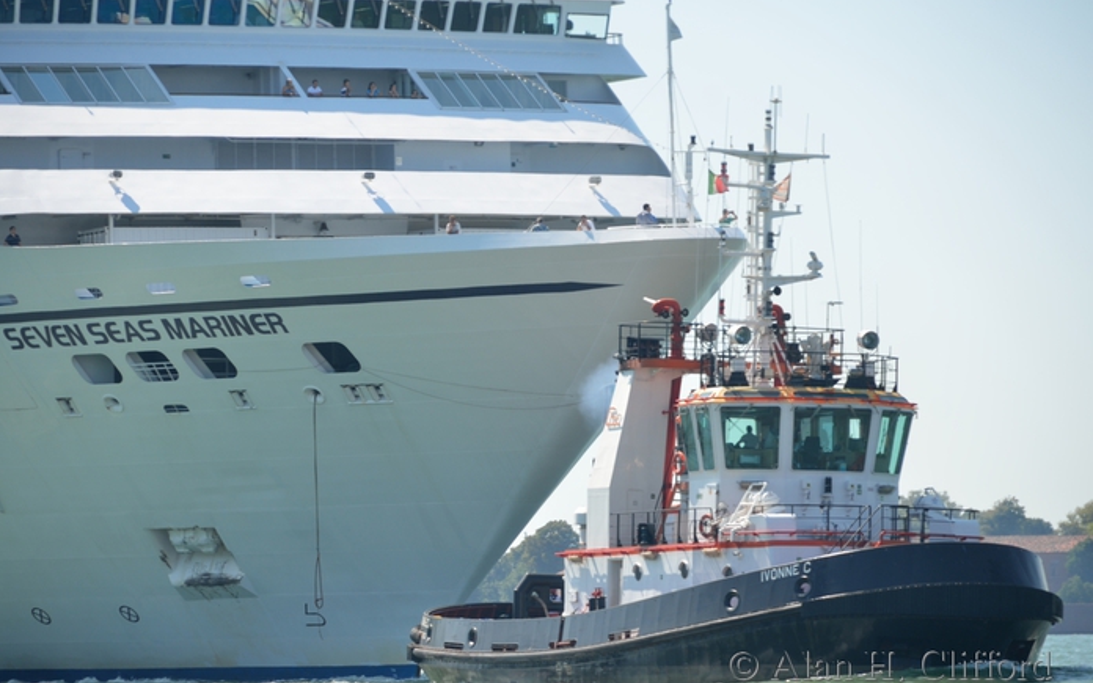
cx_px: 546
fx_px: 6851
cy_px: 340
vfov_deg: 5.7
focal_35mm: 230
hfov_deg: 9.1
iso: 100
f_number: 5.6
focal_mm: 150
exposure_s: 1/320
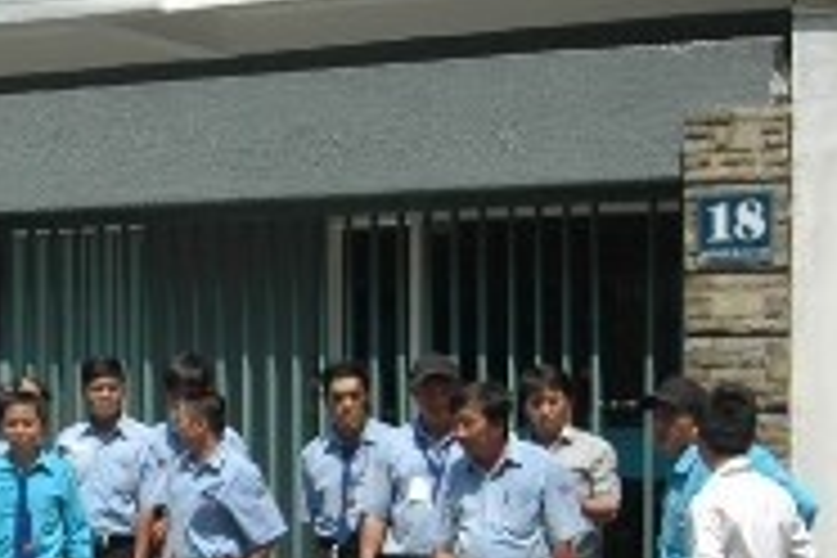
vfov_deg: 12.0
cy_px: 488
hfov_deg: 17.3
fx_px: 2627
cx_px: -148
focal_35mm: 113
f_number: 4.5
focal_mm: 28
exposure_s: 1/1600
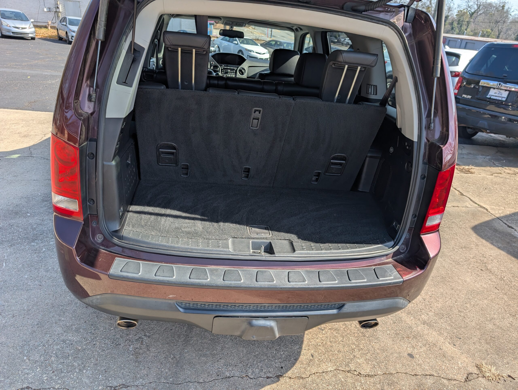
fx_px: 360
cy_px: 195
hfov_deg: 71.5
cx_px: 259
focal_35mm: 24
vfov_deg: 56.9
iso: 19
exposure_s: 1/455
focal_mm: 6.9
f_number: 1.68
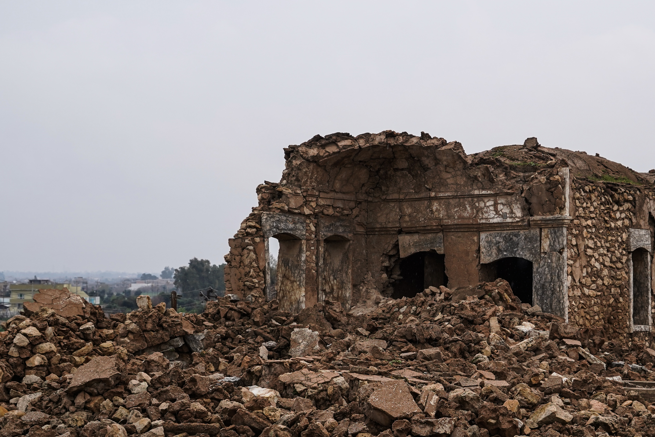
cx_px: 436
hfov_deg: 30.3
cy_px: 272
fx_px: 1201
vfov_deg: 20.6
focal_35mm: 66
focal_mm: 42
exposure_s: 1/500
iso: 250
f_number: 5.6
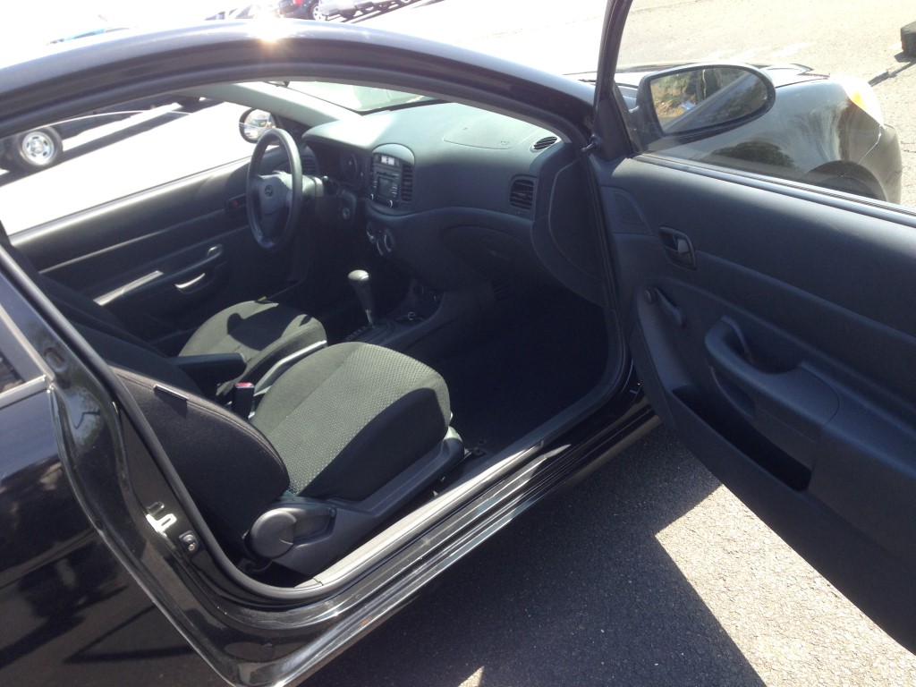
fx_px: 873
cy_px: 344
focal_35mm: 33
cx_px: 458
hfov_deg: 55.4
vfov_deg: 42.9
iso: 50
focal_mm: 4.12
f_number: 2.4
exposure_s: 1/176
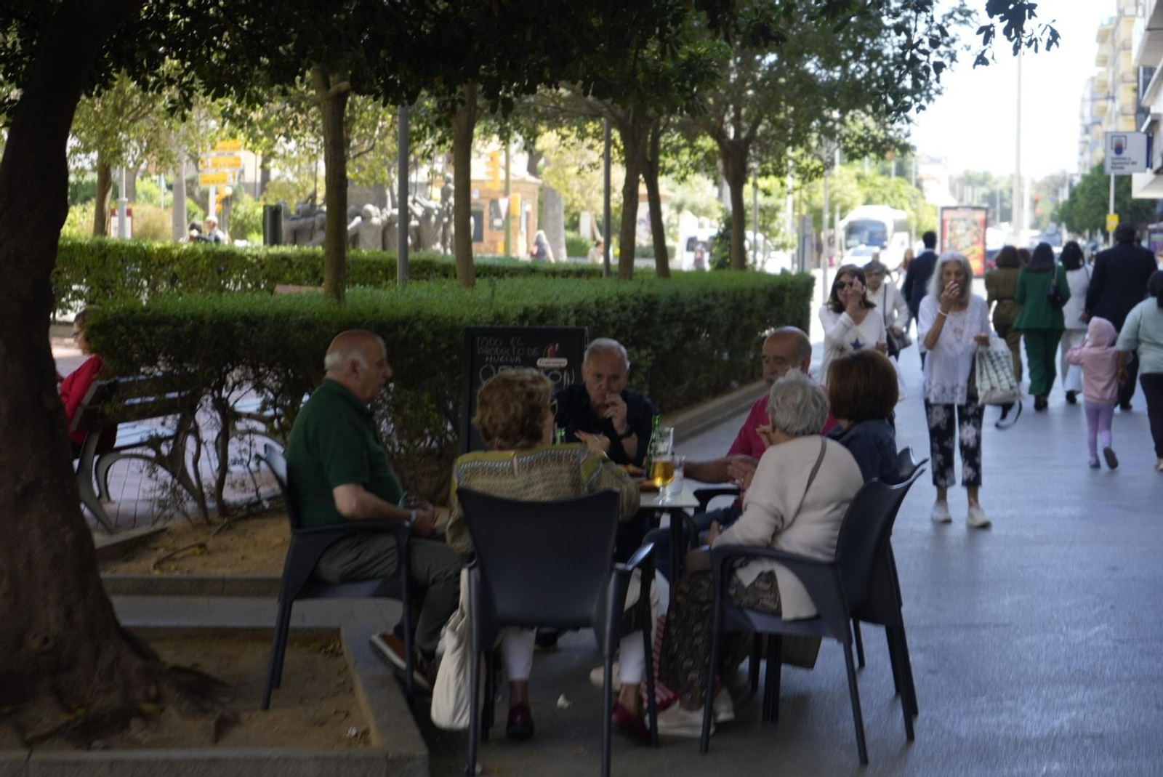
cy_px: 388
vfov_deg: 19.5
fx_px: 2263
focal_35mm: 70
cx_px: 582
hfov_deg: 28.8
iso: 100
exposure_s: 1/60
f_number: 5.6
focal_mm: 70
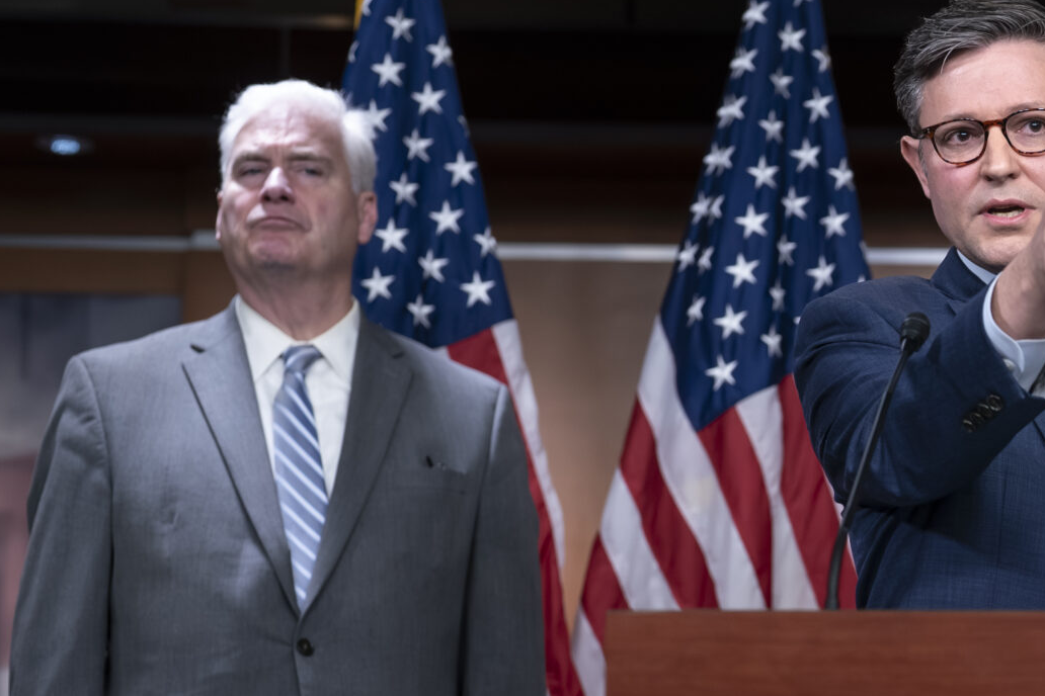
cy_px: 575
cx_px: 1220
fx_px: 3599
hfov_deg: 15.9
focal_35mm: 124
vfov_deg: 11.0
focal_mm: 50
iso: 1250
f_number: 2.2
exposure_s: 1/400
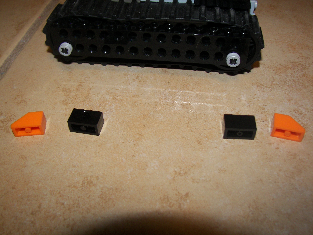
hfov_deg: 51.4
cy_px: 118
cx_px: 156
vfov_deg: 39.7
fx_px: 326
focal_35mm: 36
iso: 100
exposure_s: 1/30
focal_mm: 6
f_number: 2.8
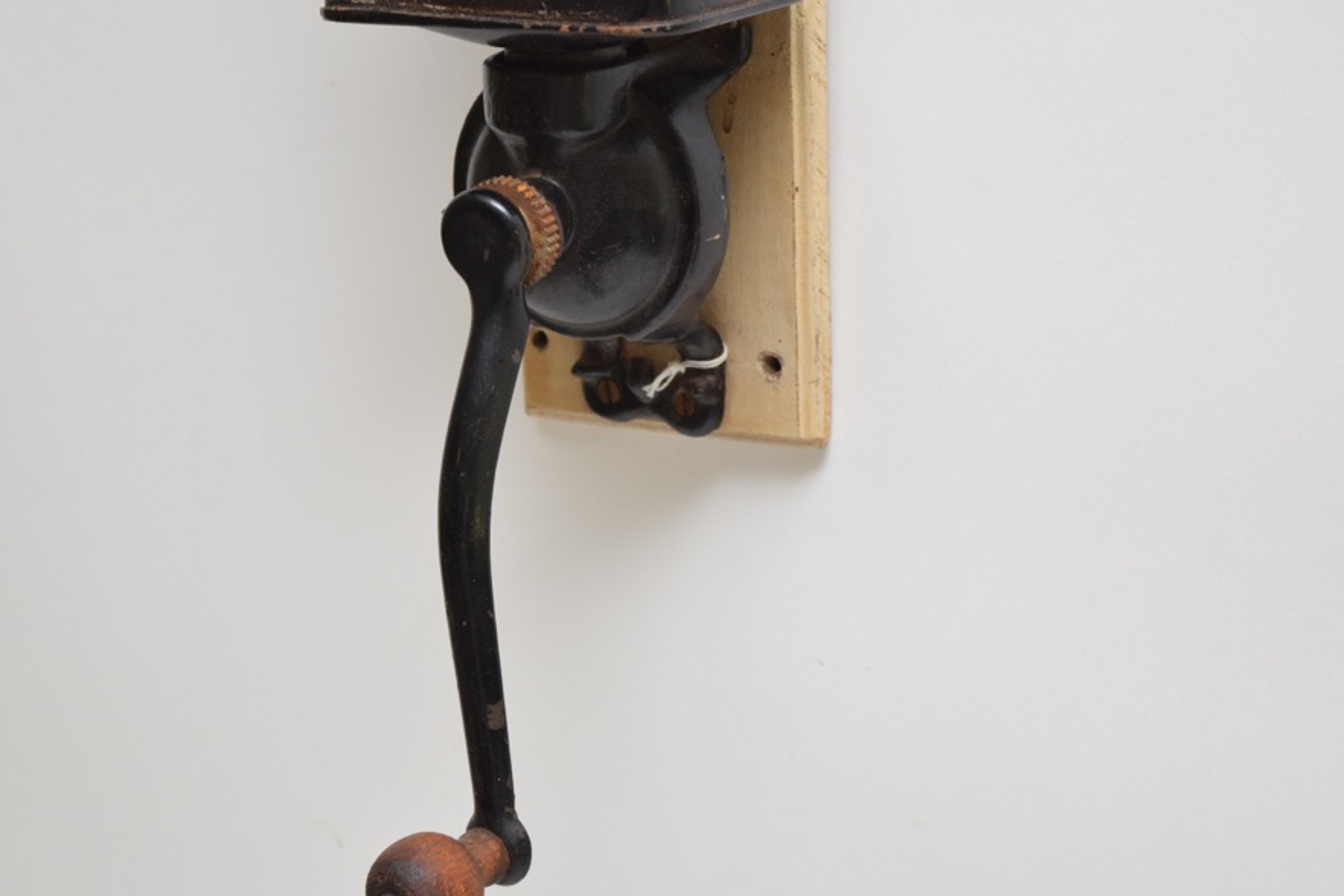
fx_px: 3493
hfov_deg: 21.8
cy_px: 485
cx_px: 620
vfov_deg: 14.6
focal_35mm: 94
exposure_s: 1/100
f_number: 5.6
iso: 800
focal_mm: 55
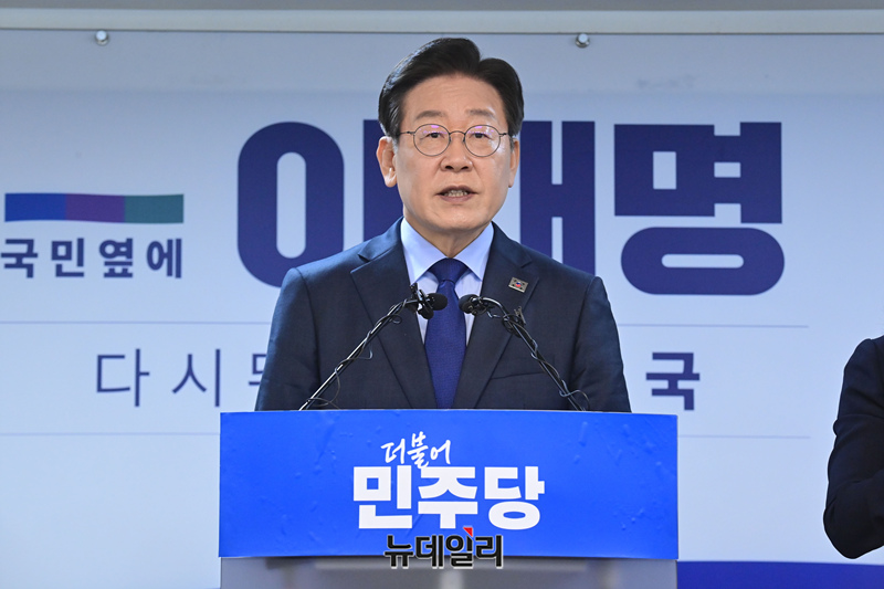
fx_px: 3928
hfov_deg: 12.8
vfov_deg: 8.6
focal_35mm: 160
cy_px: 294
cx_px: 442
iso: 5000
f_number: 8
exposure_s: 1/250
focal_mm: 160
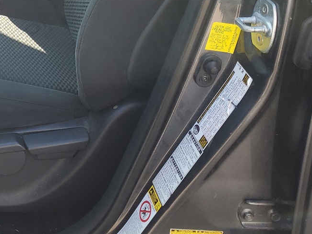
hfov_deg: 27.6
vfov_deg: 21.6
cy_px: -34
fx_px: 577
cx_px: -31
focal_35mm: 64
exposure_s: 1/400
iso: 50
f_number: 1.5
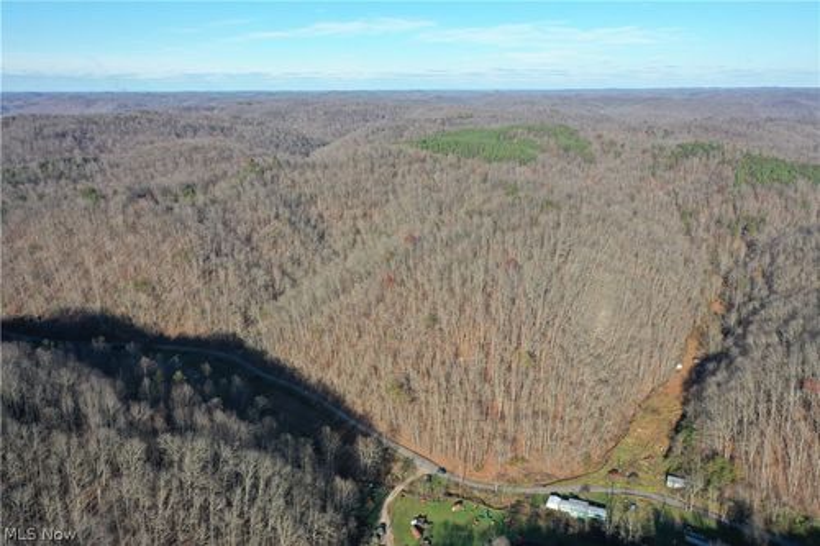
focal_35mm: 28
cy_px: 273
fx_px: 638
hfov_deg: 65.5
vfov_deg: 46.4
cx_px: 410
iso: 100
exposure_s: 1/1250
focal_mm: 10.26
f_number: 2.8
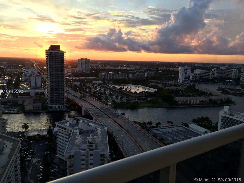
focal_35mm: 29
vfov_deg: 48.2
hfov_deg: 61.7
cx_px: 122
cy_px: 92
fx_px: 204
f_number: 2.2
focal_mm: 4.15
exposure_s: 1/120
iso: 32
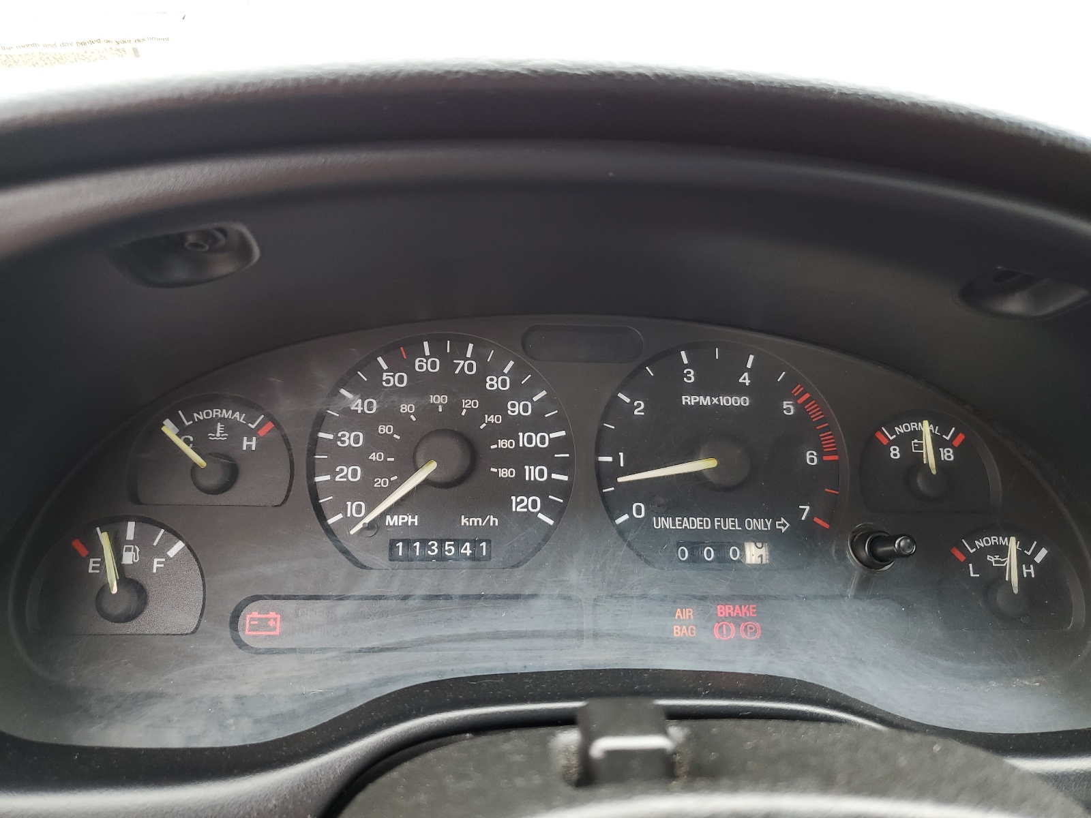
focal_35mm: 26
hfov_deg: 67.3
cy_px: 409
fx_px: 819
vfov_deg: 53.1
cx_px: 546
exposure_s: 1/60.2
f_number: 1.5
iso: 55
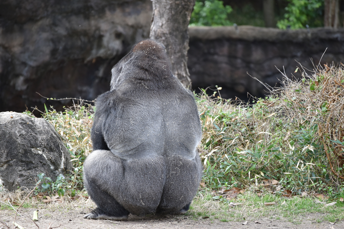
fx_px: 1768
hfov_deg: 11.1
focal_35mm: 185
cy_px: 114
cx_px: 172
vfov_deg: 7.4
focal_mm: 185
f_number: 5
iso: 800
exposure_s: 1/400
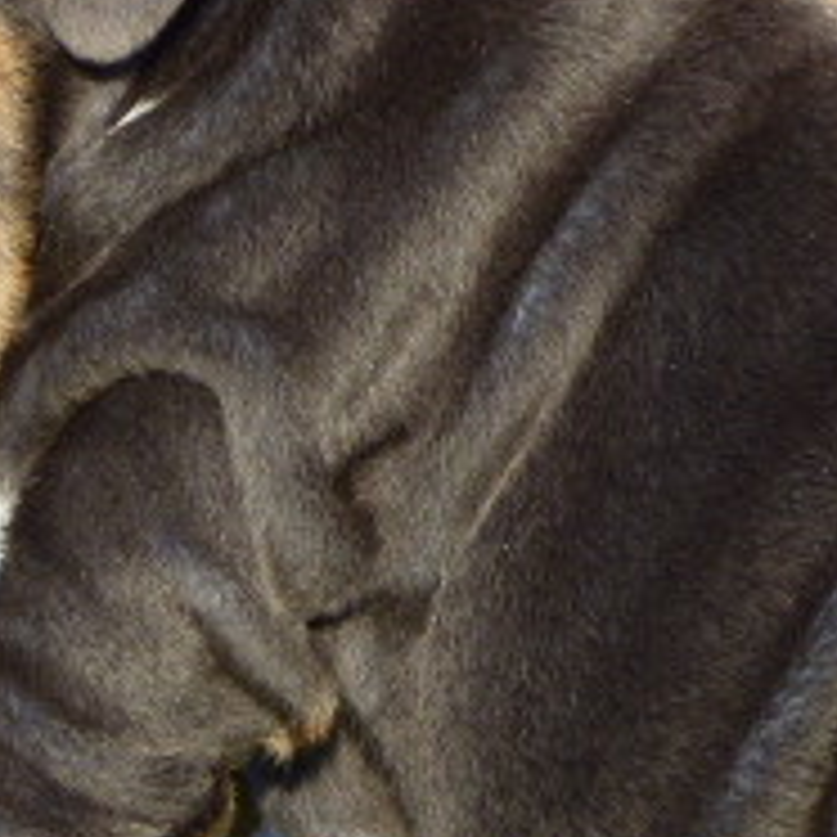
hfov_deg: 4.8
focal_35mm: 364
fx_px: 9958
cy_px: 328
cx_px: 202
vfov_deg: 4.8
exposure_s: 1/160
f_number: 5
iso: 100
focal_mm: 19.62
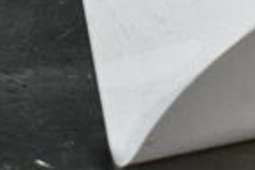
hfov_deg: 11.3
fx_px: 1206
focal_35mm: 170
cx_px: 441
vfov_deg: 7.8
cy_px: -128
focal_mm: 27
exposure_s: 1/1000
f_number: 6.3
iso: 6400
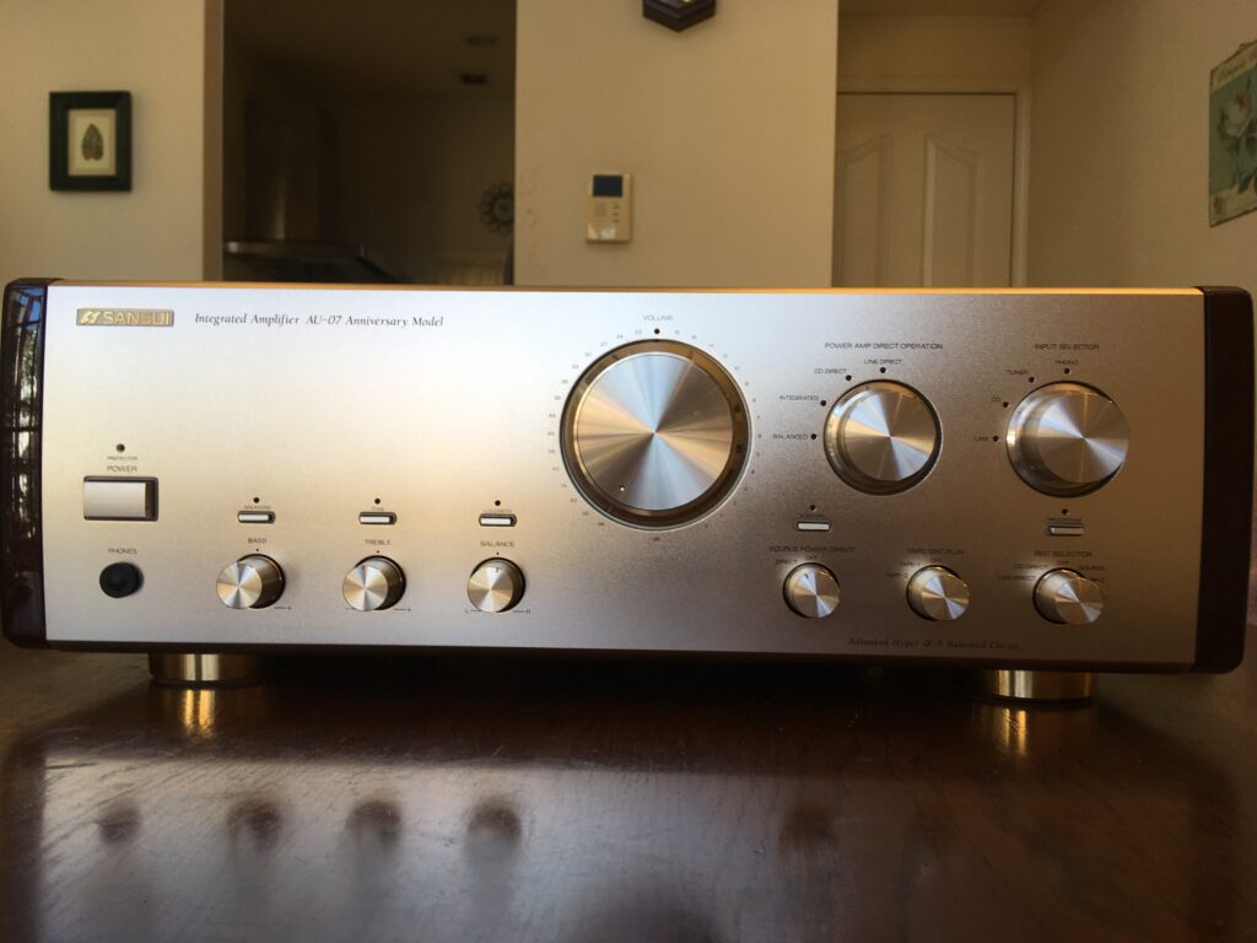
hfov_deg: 61.7
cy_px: 472
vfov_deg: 48.2
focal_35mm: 29
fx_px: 1053
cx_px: 628
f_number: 2.2
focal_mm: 4.15
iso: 25
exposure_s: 1/60
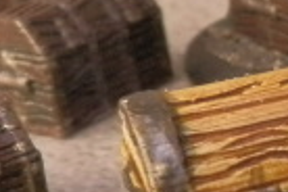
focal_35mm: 113
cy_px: 73
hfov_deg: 15.1
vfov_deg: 12.1
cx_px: 557
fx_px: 904
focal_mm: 5
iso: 400
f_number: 3.1
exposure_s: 1/80
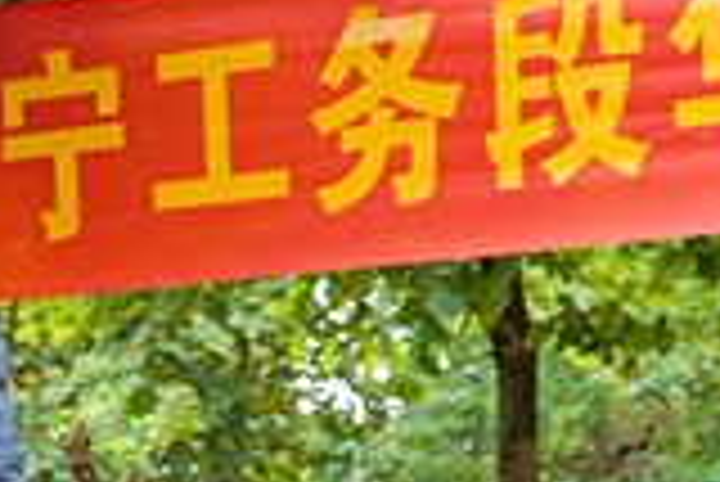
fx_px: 2482
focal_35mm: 124
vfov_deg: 10.8
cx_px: -252
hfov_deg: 15.6
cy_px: 633
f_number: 4.5
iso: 400
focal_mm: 33
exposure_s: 1/160
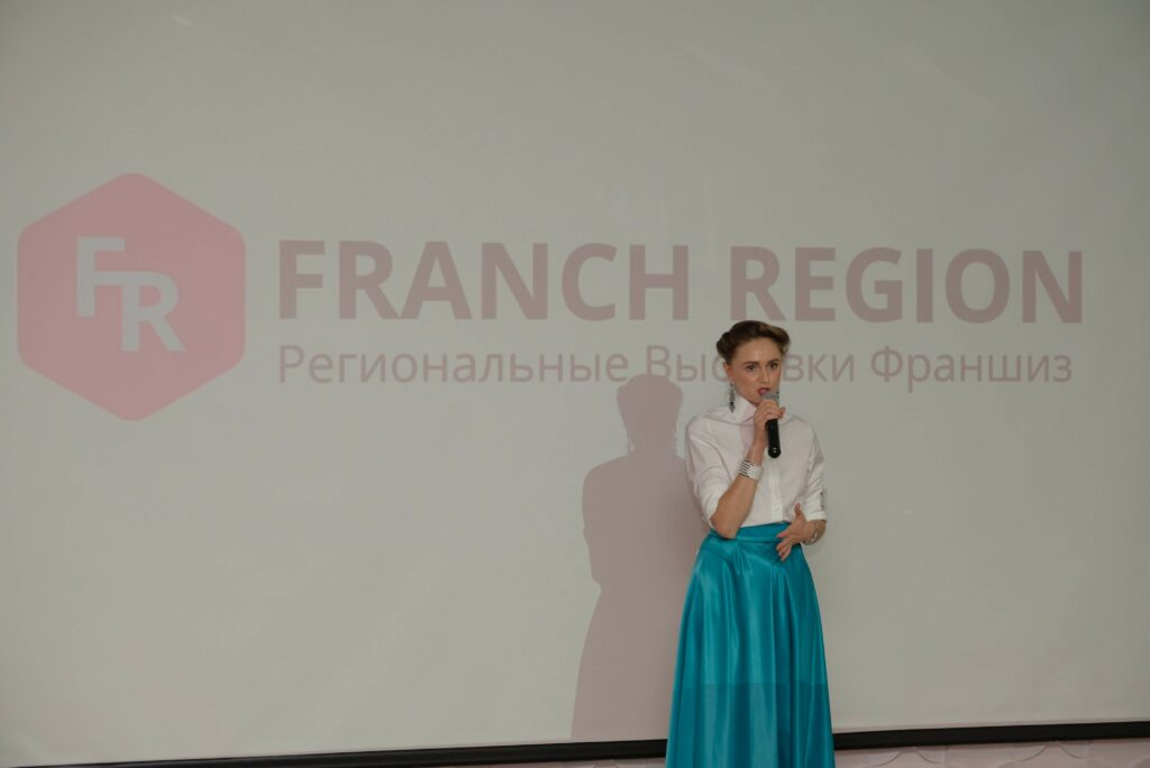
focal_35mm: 66
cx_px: 575
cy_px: 384
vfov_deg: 20.6
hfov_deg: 30.5
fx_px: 2109
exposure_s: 1/160
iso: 1000
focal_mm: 44.1
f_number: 4
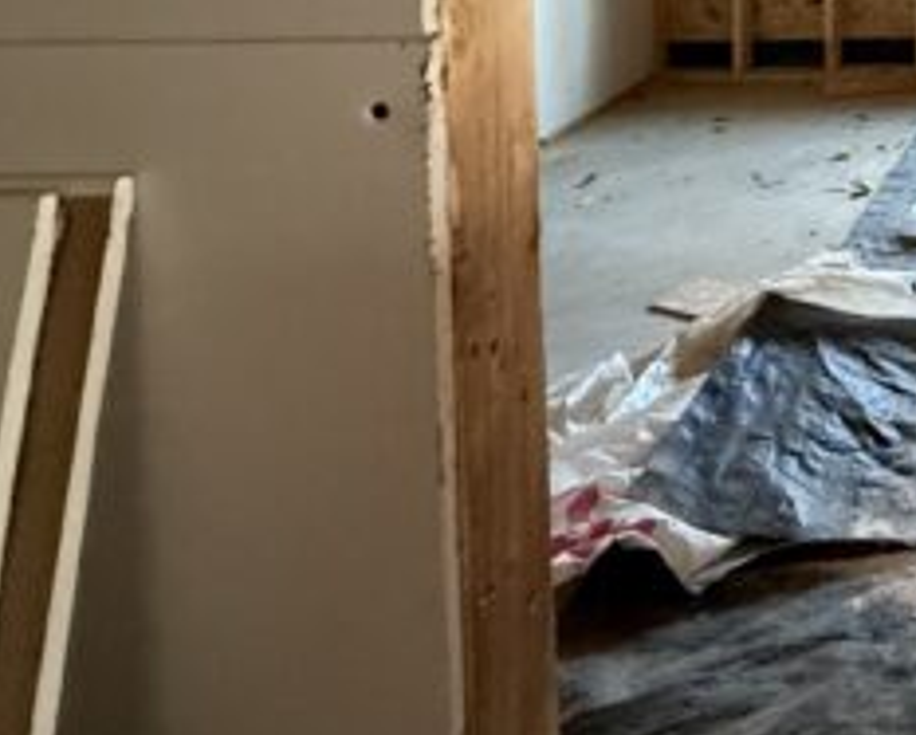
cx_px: 1219
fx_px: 1221
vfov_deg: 28.7
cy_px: -165
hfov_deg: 31.0
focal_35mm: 45
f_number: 2.2
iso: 800
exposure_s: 1/60
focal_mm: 2.22
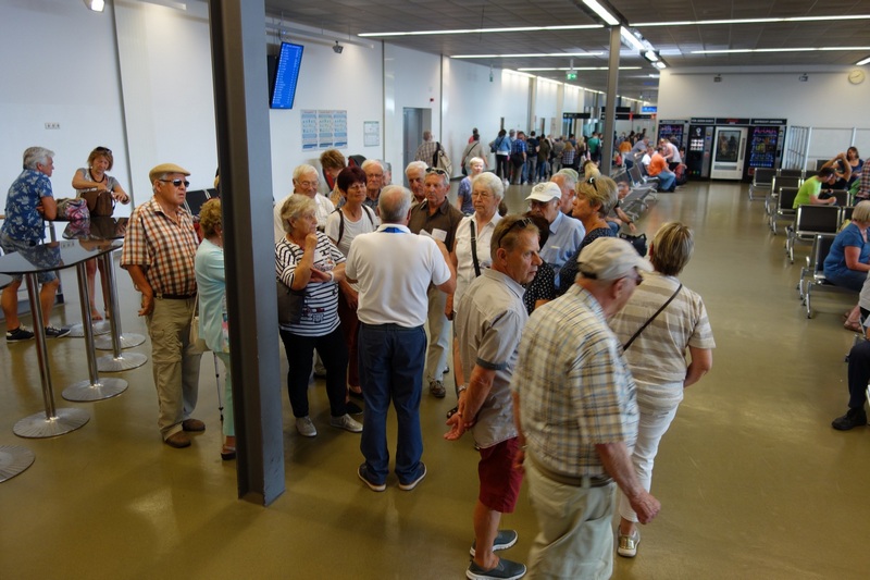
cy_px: 290
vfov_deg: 46.4
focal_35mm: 28
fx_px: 676
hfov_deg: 65.5
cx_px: 435
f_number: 1.8
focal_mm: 10.4
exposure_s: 1/60
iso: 125
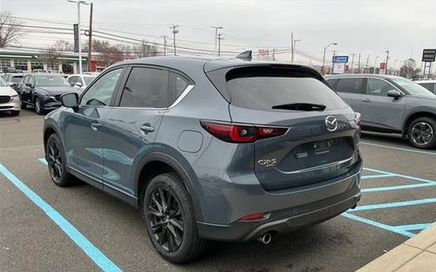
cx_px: 219
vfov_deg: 40.4
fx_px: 368
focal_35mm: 31
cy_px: 163
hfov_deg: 61.3
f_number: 1.8
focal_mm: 3
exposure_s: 1/238
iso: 20
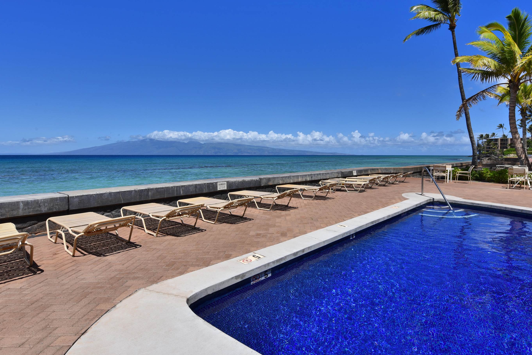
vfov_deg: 70.4
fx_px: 251
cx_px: 285
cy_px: 165
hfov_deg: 93.1
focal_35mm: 17
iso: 100
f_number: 14
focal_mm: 15
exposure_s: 1/200
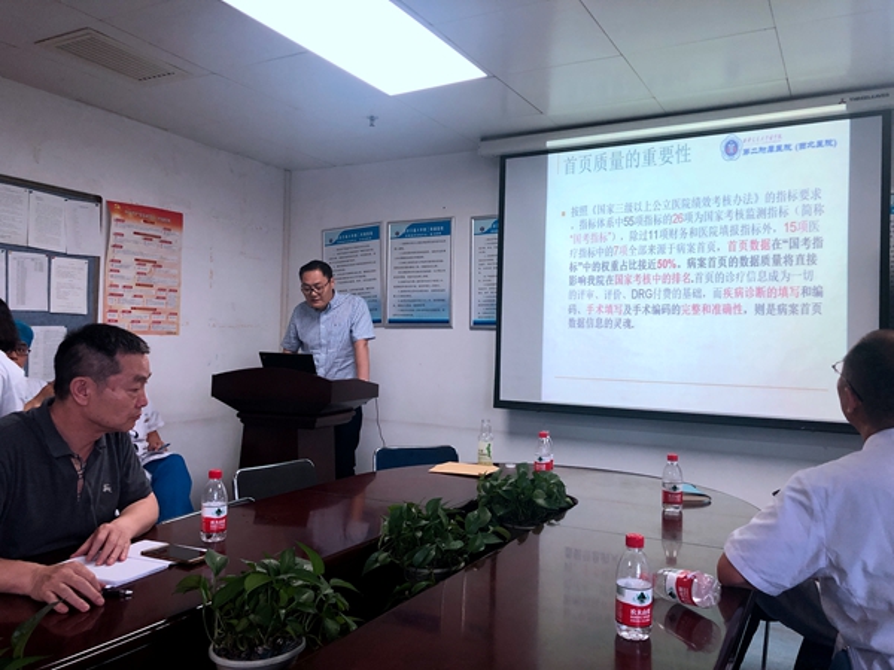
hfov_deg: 63.4
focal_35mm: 28
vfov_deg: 49.7
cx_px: 447
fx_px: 723
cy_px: 335
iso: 50
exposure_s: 1/17
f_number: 1.8
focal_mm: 3.99
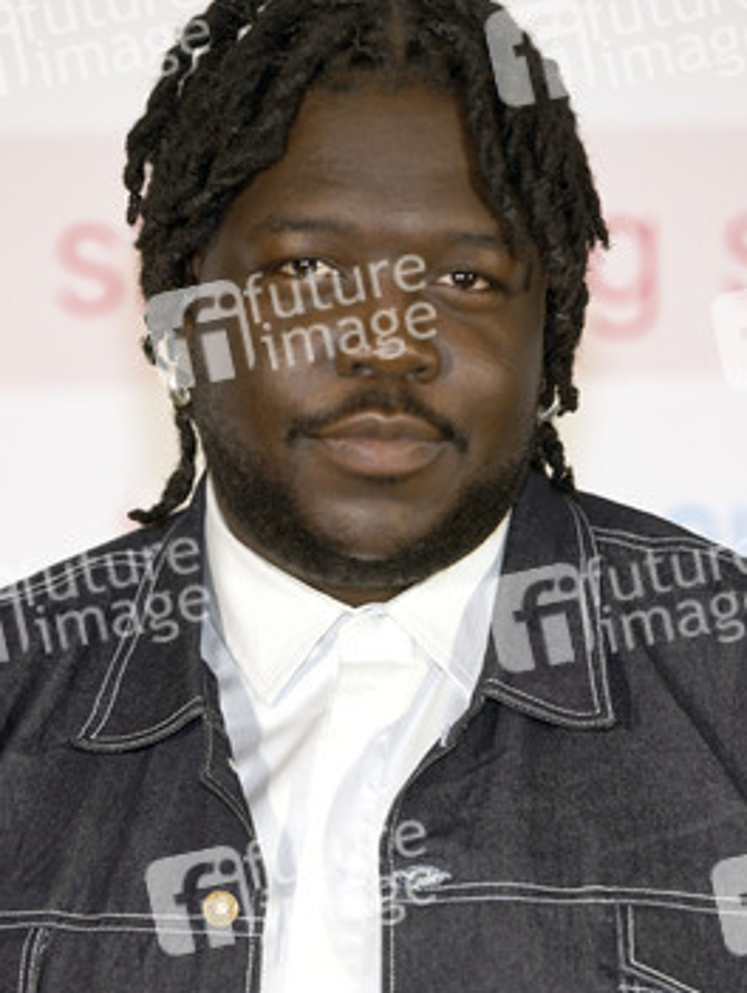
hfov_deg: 9.1
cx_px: 374
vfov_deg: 12.0
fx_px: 4710
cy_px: 464
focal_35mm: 164
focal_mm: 150
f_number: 3.5
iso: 800
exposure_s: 1/250
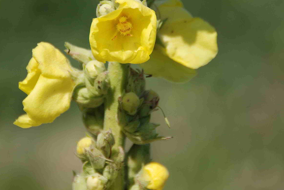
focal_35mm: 496
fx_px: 3918
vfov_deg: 2.8
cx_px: 131
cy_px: 33
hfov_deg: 4.2
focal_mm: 200
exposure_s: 1/1250
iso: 200
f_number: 5.6
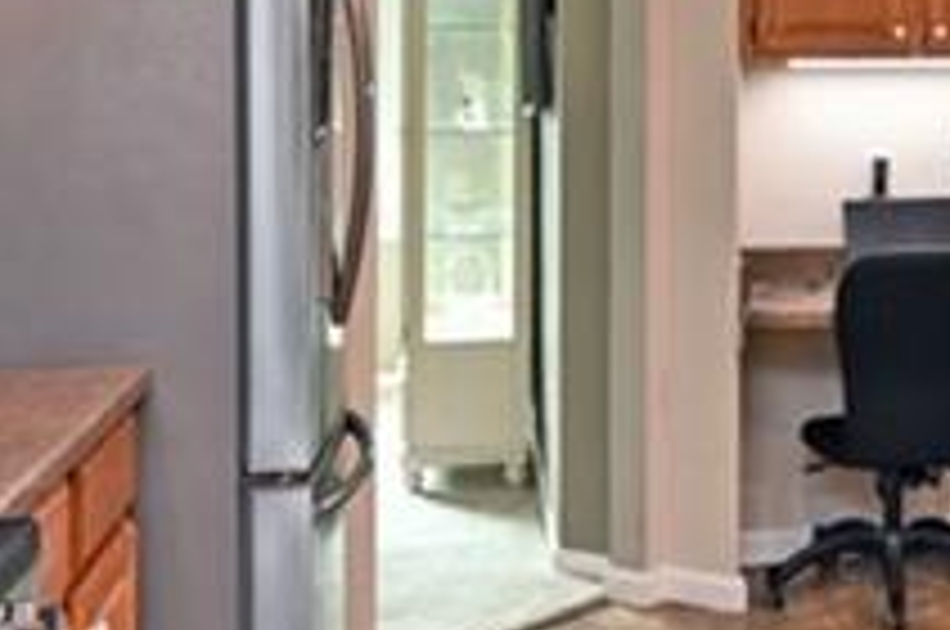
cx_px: 968
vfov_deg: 19.5
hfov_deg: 27.8
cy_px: 32
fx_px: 1792
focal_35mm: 68
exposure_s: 1/60
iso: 320
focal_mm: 14
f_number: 4
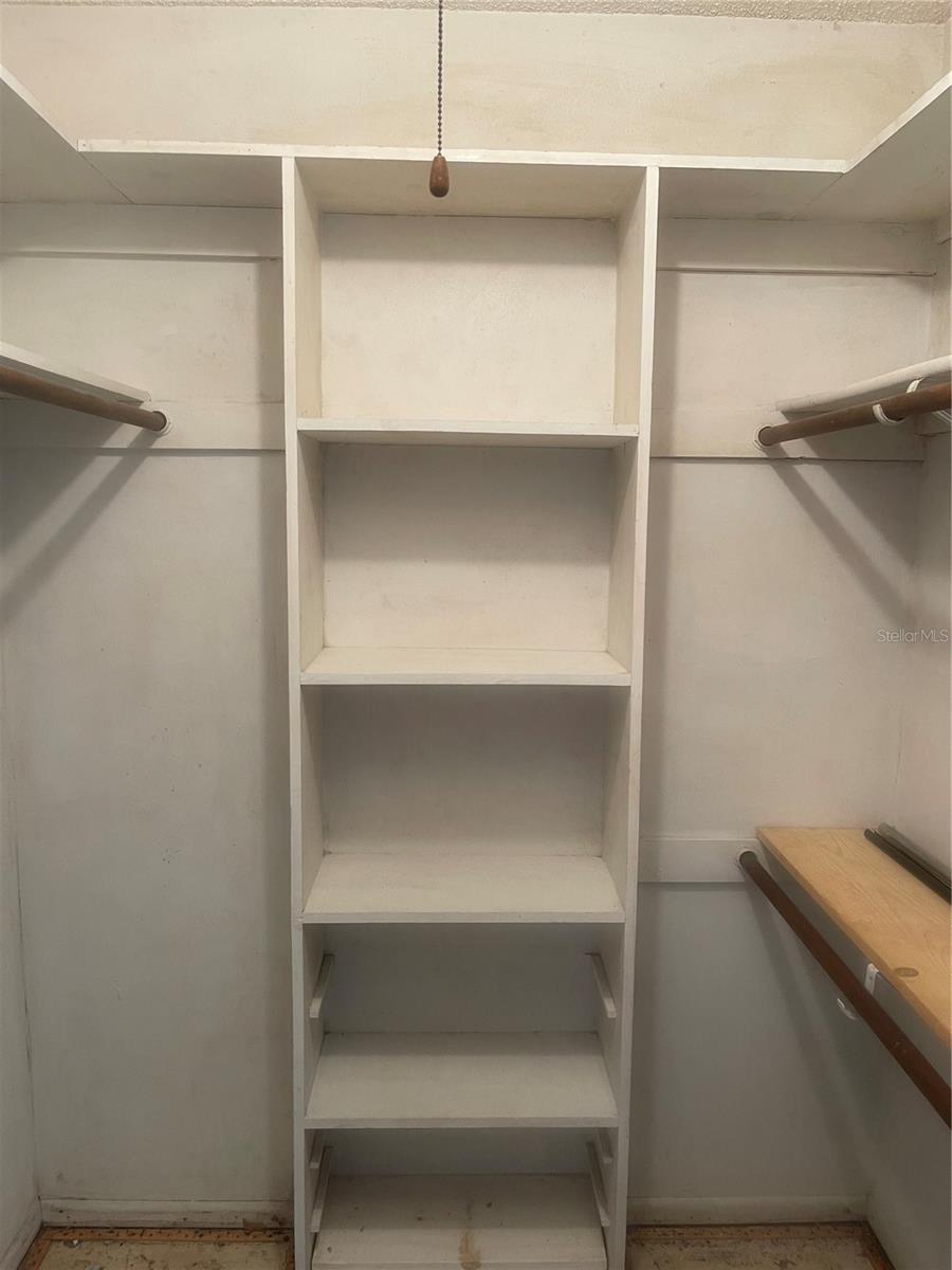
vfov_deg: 69.4
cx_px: 476
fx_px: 917
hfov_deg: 54.9
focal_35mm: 25
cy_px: 635
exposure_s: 1/60
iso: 100
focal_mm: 5.1
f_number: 1.6
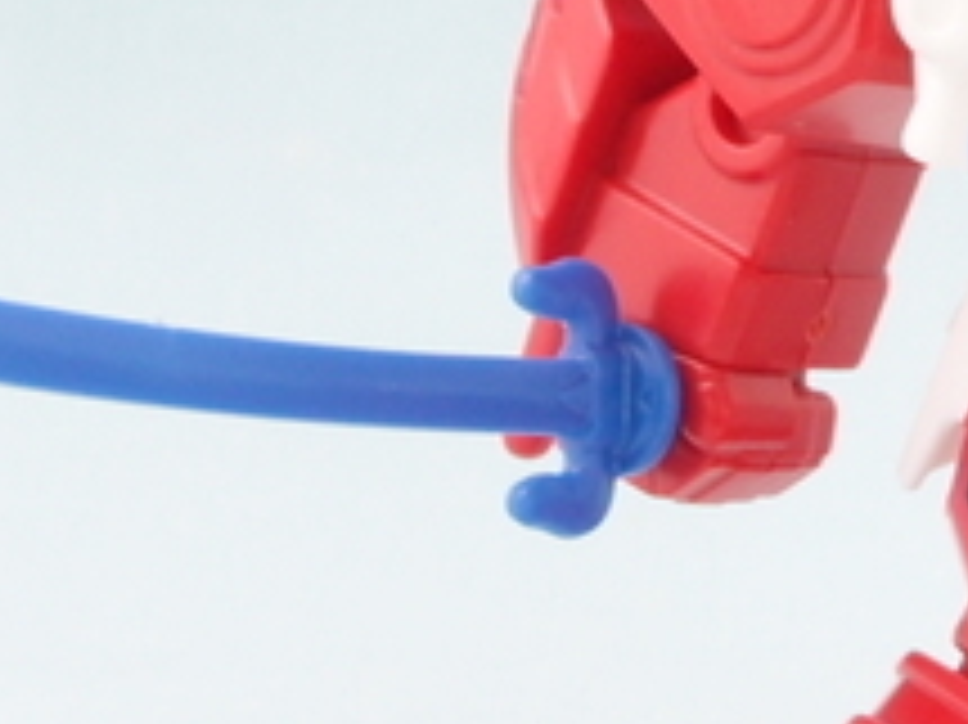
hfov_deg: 11.3
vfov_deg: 8.6
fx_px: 4779
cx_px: 1198
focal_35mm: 171
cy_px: -72
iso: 100
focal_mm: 9.87
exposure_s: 1.3
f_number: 8
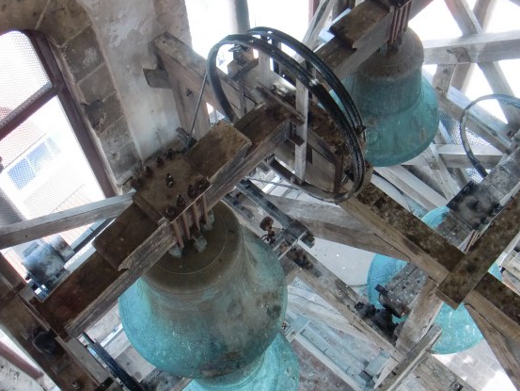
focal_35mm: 44
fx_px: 661
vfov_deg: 32.9
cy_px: 191
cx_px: 261
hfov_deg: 42.9
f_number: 3.9
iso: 200
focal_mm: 6.66
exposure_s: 1/60
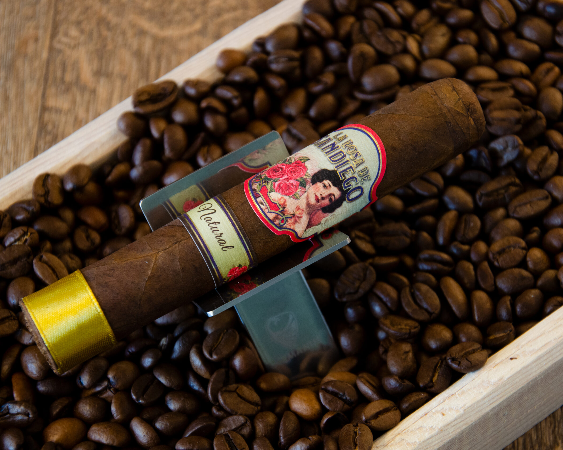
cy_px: 225
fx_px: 2266
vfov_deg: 11.4
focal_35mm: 136
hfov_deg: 14.2
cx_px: 290
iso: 800
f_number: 5.3
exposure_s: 1/30
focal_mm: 80
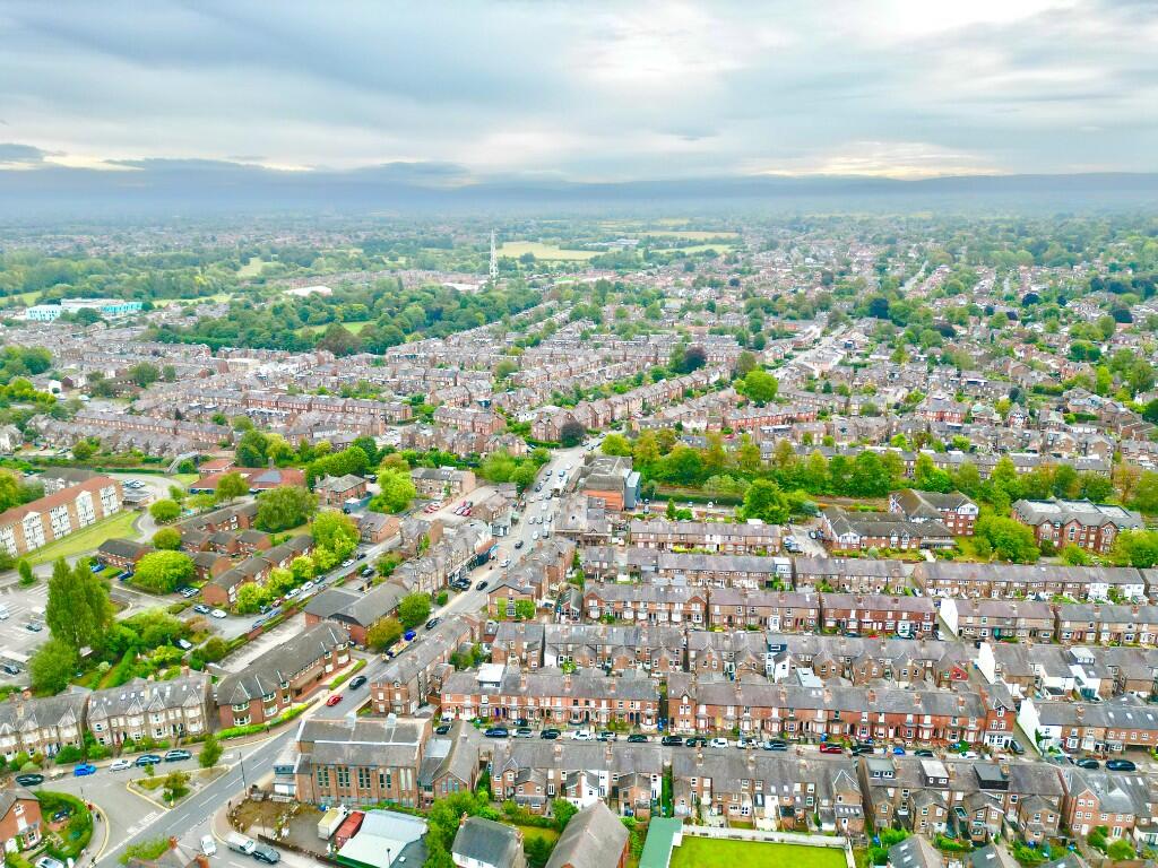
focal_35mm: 24
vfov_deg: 56.8
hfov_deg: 71.6
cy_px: 434
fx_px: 803
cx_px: 579
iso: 110
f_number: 1.7
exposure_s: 1/400
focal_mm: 6.72
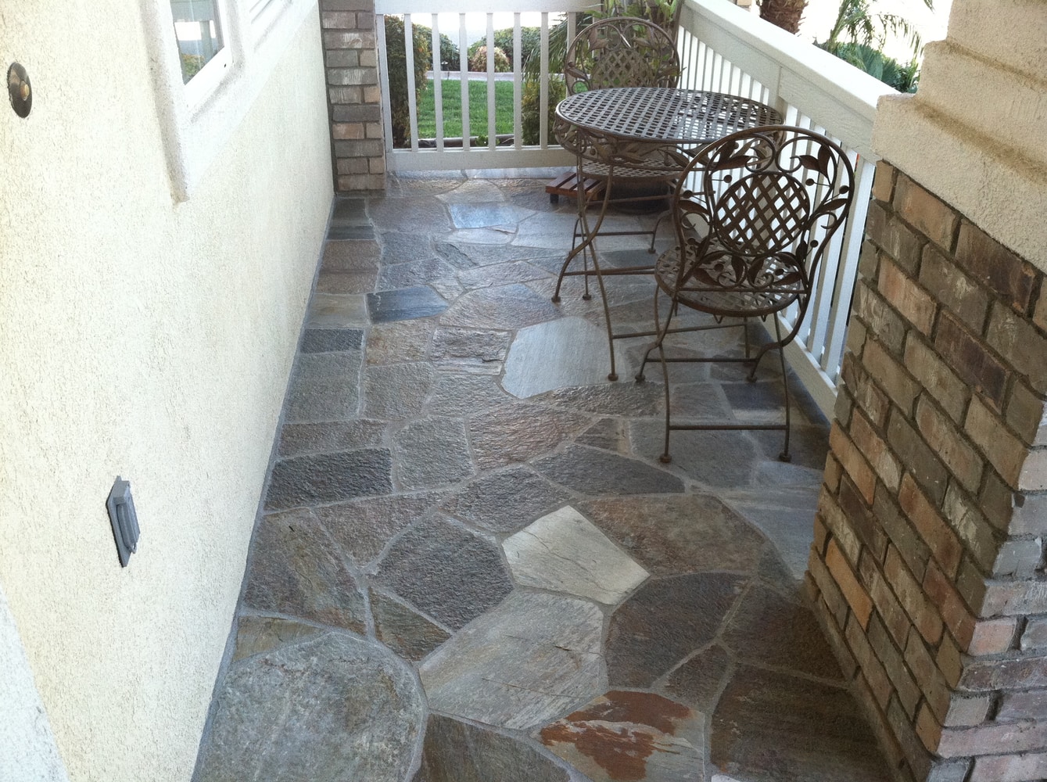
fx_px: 1057
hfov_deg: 52.7
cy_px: 391
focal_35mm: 35
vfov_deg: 40.6
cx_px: 524
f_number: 2.8
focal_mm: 3.85
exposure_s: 1/120
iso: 125
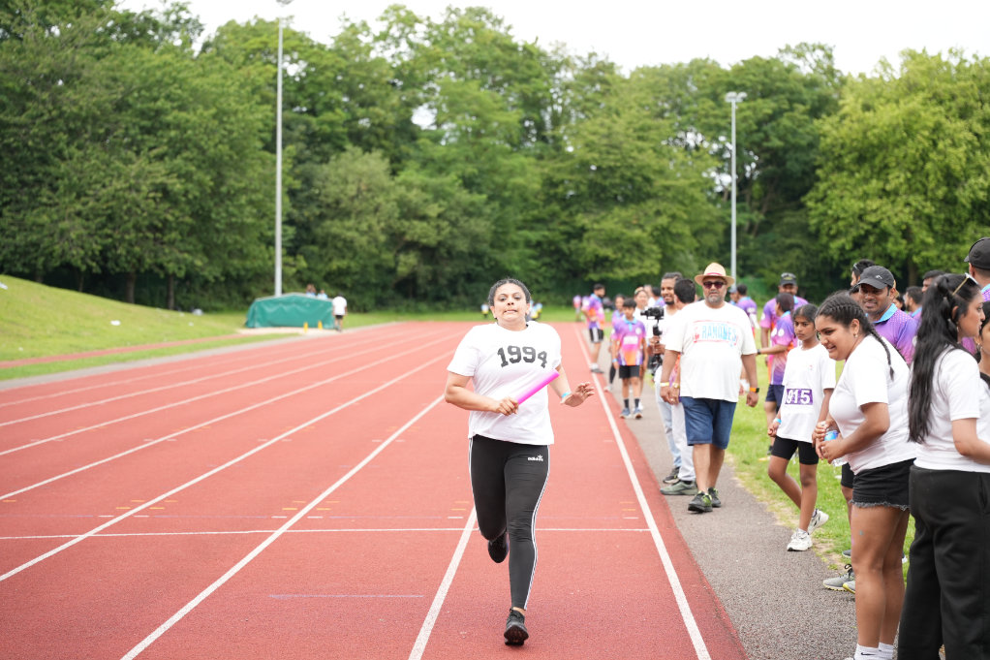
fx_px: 1925
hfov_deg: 28.8
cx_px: 495
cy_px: 330
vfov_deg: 19.5
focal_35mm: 70
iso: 250
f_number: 2.8
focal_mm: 70
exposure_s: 1/640
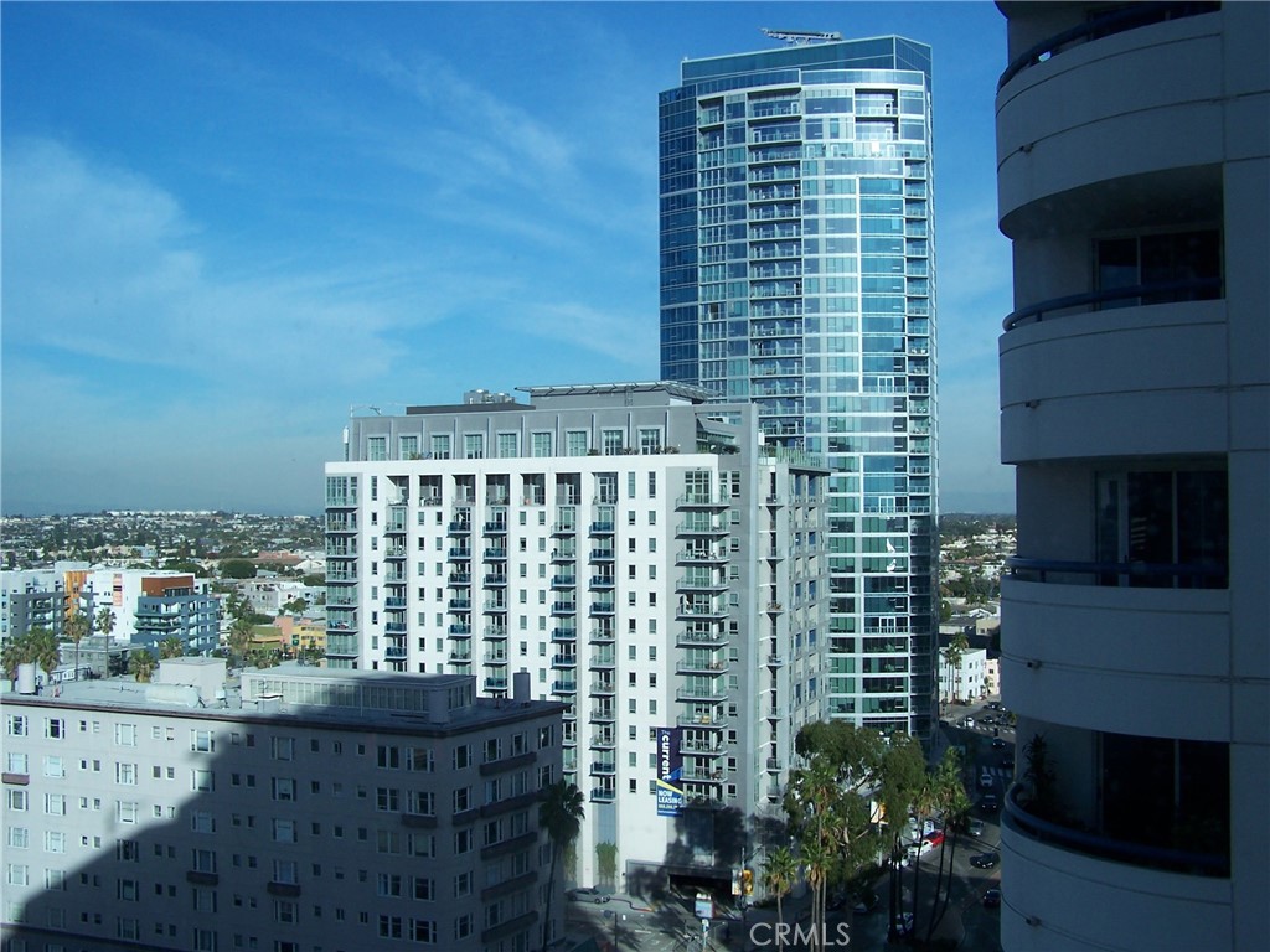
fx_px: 1394
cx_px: 635
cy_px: 476
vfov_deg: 37.7
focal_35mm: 38
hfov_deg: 49.0
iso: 80
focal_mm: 6.3
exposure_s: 1/800
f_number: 4
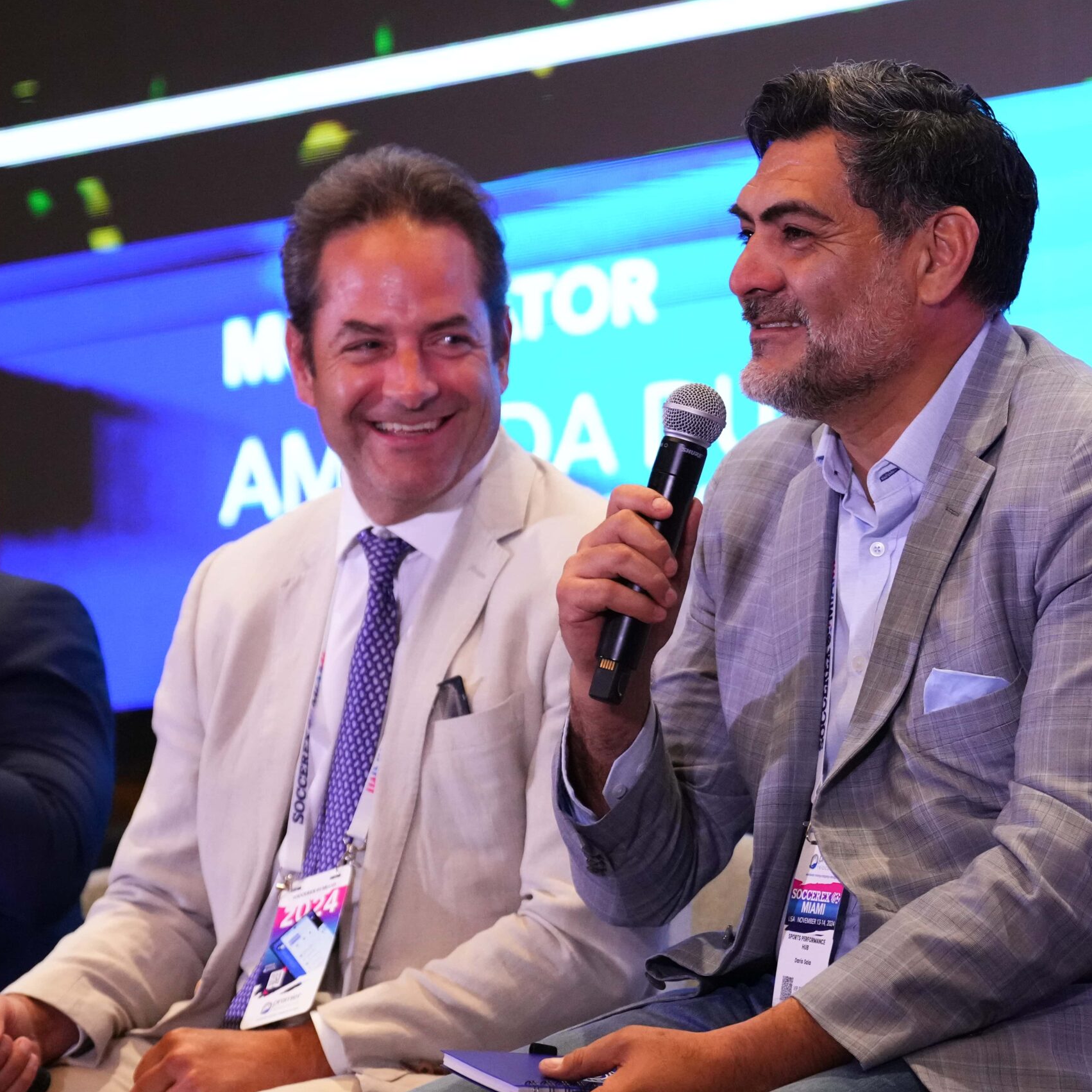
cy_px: 546
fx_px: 7388
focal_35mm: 207
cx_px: 734
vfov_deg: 8.5
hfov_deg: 8.4
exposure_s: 1/500
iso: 4000
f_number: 2.8
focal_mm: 108
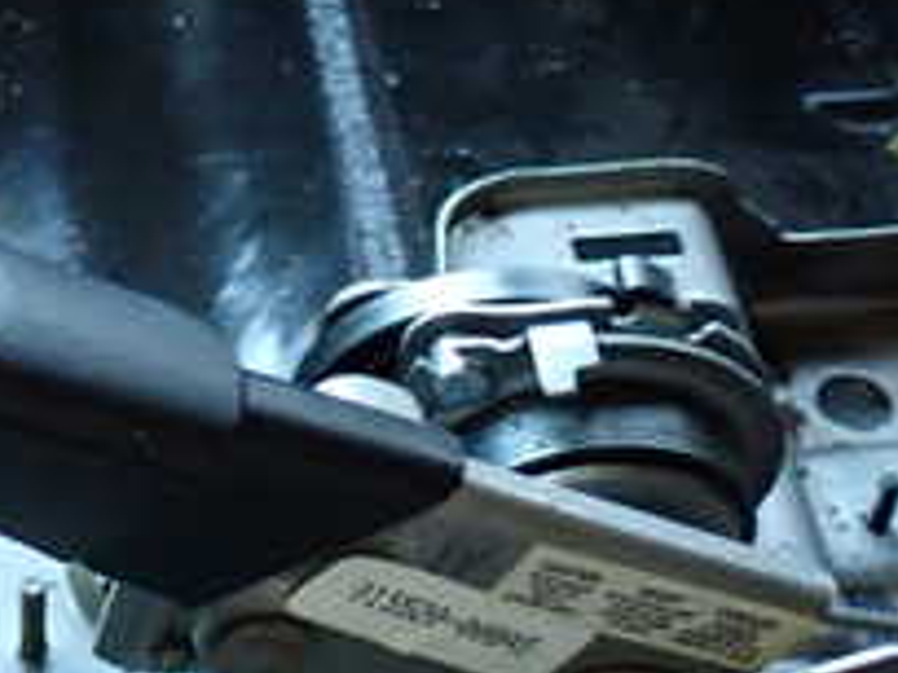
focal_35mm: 94
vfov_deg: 15.7
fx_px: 2439
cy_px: 400
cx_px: -207
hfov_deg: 19.5
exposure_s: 1/30
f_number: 2.4
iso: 800
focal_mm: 5.79
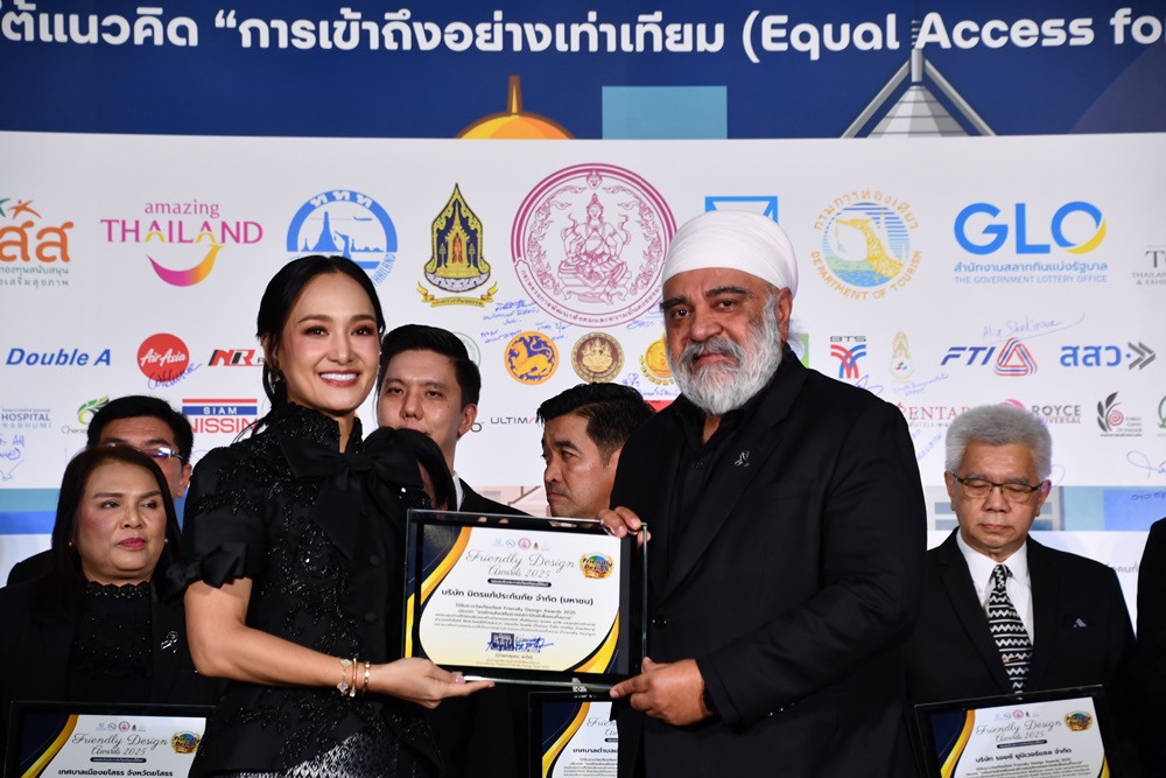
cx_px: 583
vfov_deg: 11.4
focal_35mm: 120
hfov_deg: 17.1
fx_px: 3887
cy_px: 389
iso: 500
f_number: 5.3
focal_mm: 80
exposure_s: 1/125
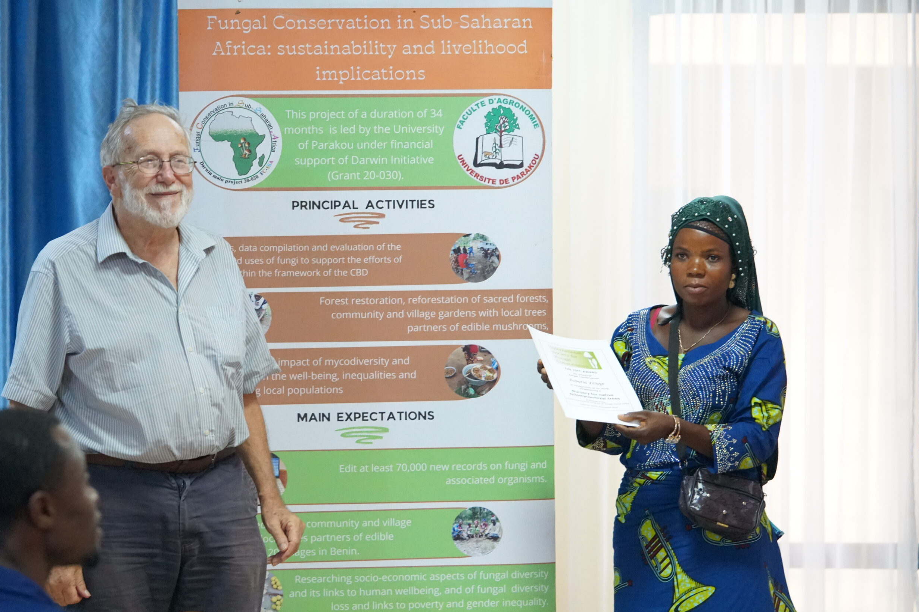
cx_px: 444
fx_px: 3574
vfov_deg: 9.8
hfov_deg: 14.7
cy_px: 314
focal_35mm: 140
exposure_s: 1/160
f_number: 3.2
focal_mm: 90
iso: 6400
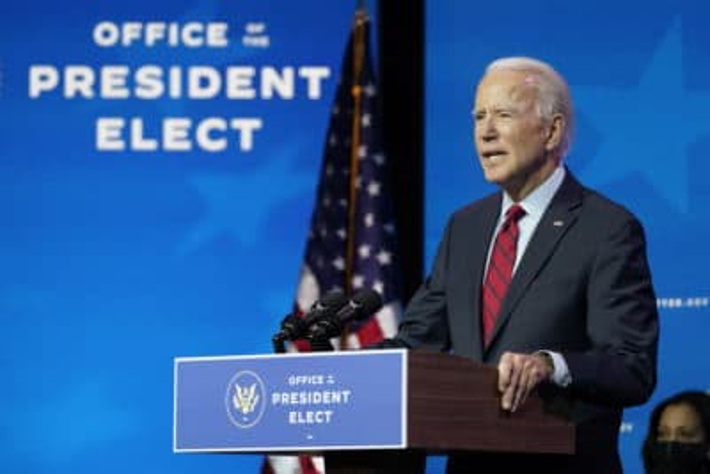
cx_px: 355
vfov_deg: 7.0
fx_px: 3867
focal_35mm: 196
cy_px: 237
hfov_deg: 10.5
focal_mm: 196
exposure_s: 1/125
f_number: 5.6
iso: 1600
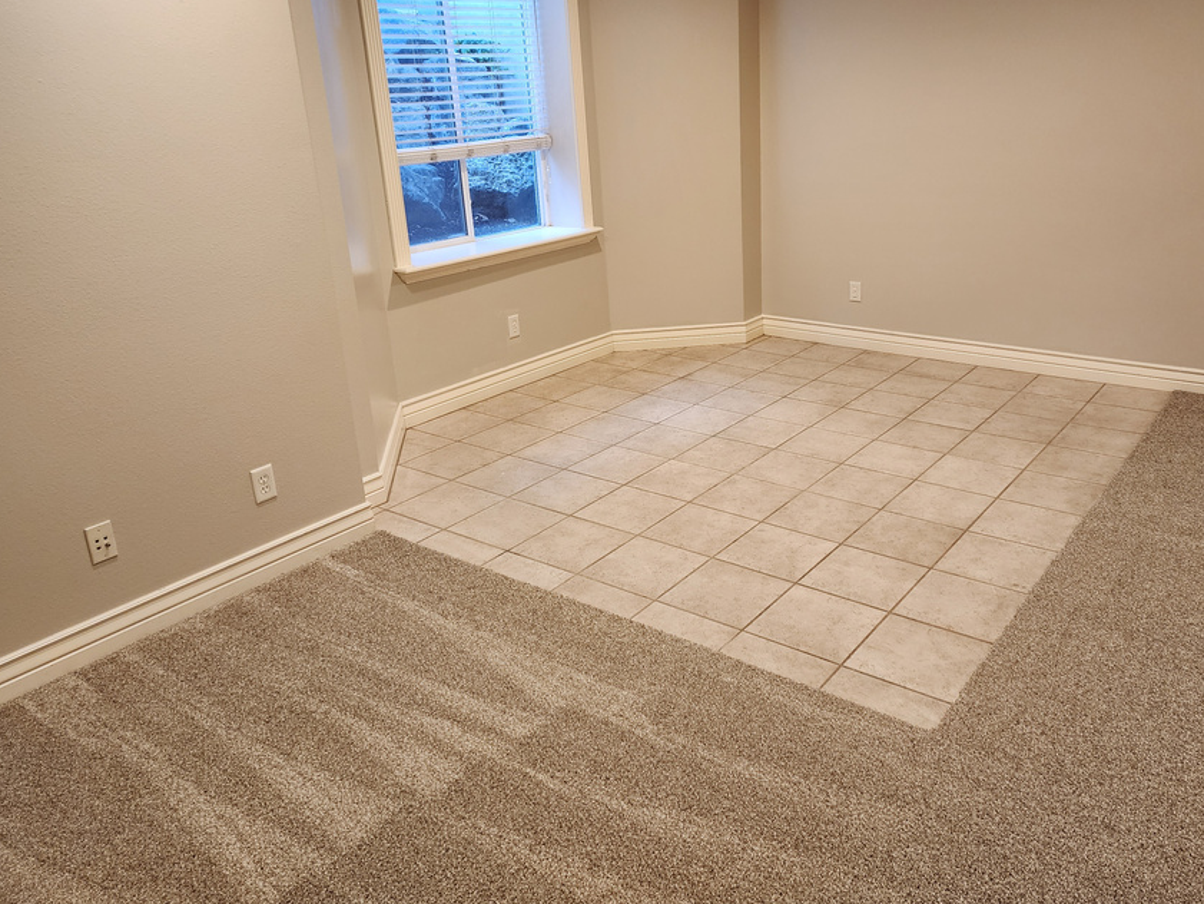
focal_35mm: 28
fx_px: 974
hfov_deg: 63.1
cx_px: 700
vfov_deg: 49.6
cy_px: 380
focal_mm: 6.4
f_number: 1.8
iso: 320
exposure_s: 1/120
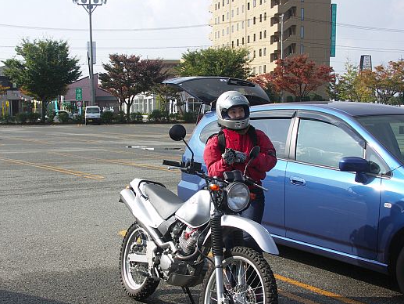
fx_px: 607
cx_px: 185
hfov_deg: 36.8
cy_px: 184
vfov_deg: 28.0
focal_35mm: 52
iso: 50
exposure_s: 1/200
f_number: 5.6
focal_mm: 10.9
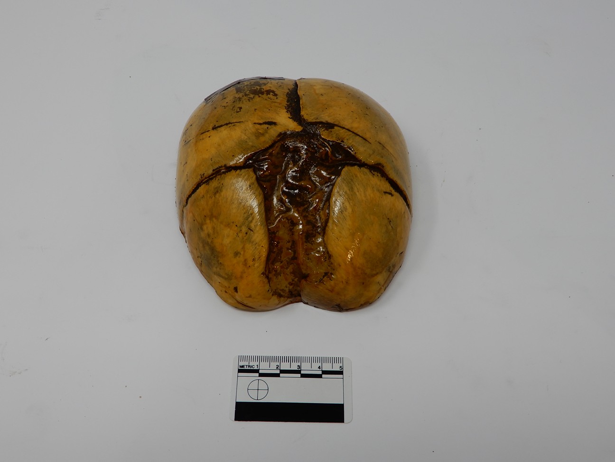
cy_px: 231
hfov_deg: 49.0
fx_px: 675
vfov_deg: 37.7
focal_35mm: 38
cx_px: 308
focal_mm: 6.8
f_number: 4
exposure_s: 1/100
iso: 80
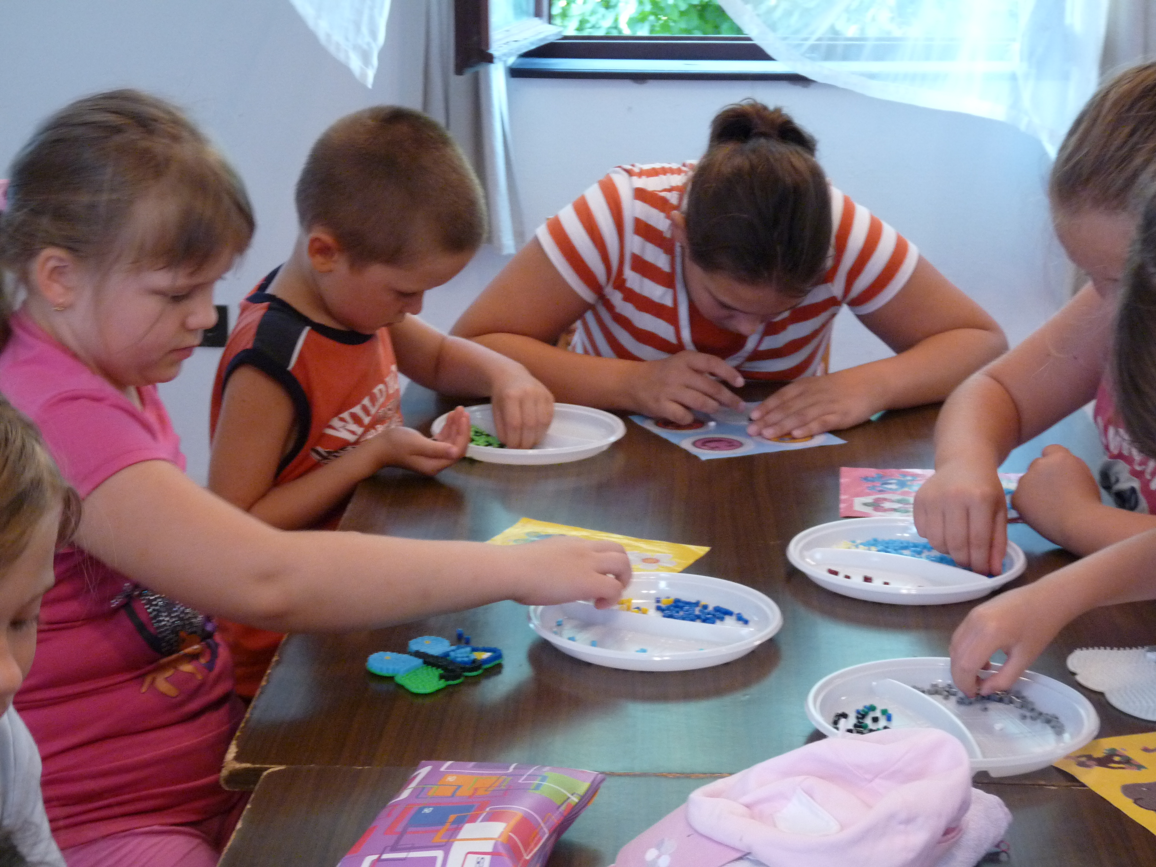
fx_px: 2338
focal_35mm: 70
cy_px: 434
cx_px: 578
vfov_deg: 21.0
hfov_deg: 27.8
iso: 400
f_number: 3.4
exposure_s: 1/30
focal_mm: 12.4
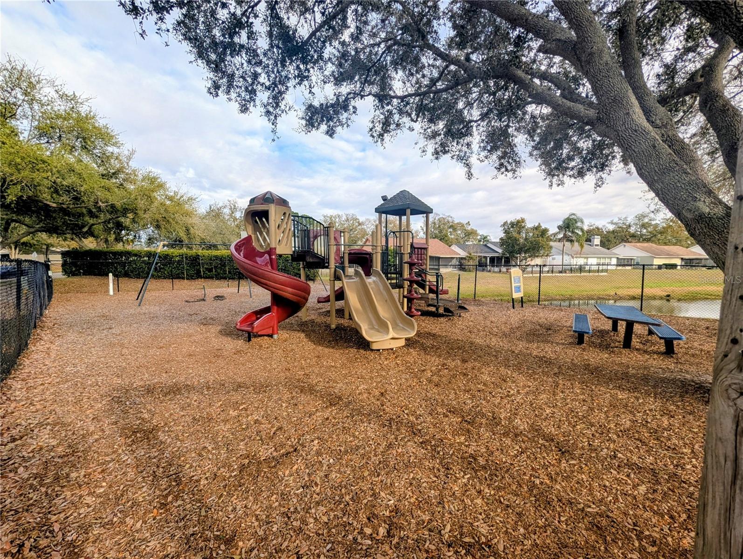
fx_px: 258
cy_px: 280
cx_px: 372
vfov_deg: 94.6
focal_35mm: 12
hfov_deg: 110.5
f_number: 1.7
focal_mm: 2.02
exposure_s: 1/1429
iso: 52
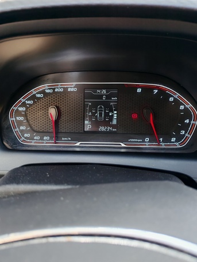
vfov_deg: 65.3
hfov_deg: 51.4
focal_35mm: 27
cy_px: 131
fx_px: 205
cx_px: 98
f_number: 1.95
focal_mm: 5.52
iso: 80
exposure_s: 1/100
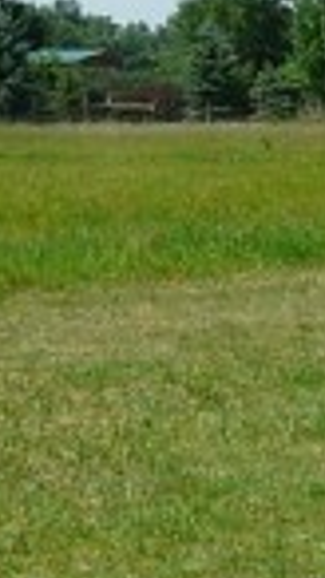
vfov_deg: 8.3
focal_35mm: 259
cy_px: 226
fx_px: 3973
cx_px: 1106
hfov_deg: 4.4
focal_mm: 5.6
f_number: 5.6
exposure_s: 1/400
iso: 100
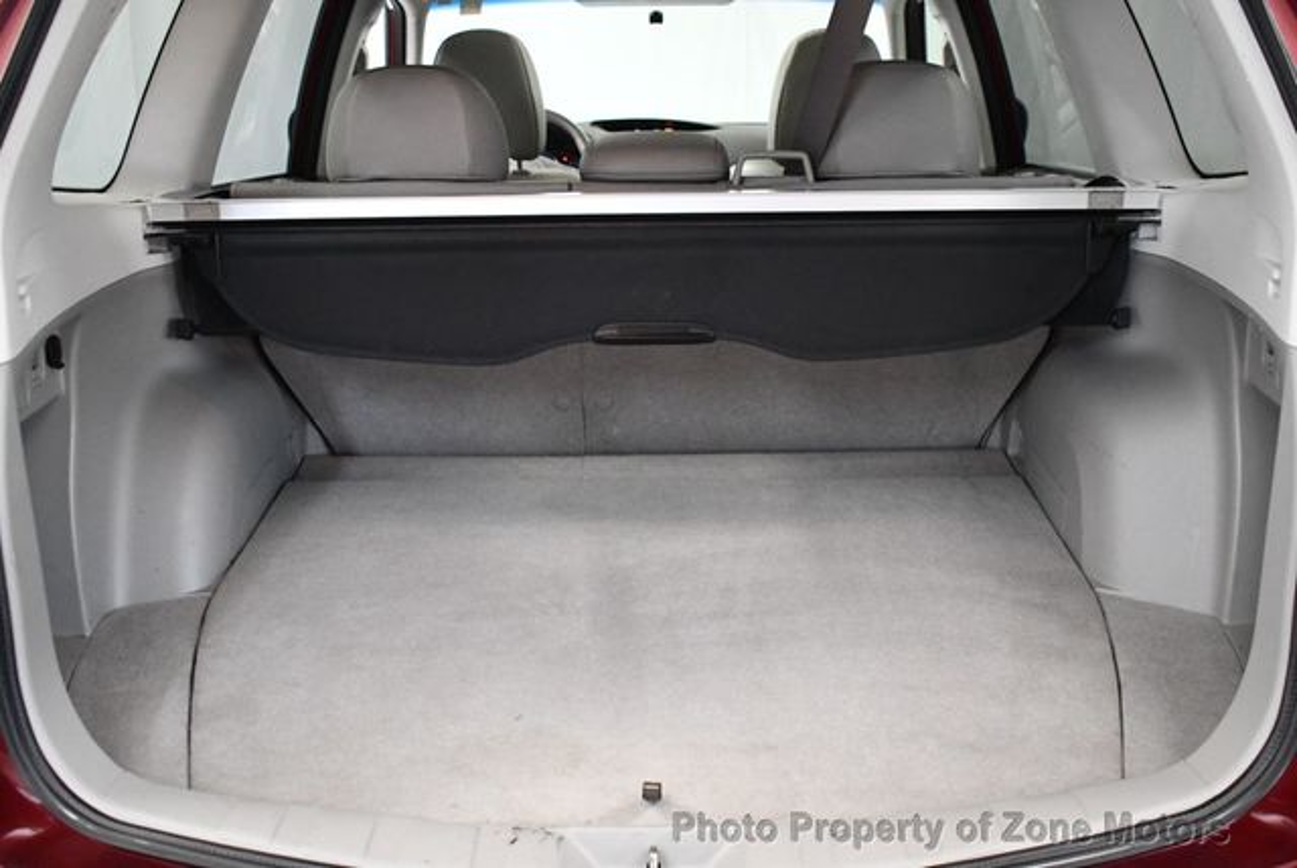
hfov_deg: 53.1
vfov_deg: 36.9
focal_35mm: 36
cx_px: 648
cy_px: 434
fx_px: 1298
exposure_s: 1/125
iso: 2800
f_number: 3.5
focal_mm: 18
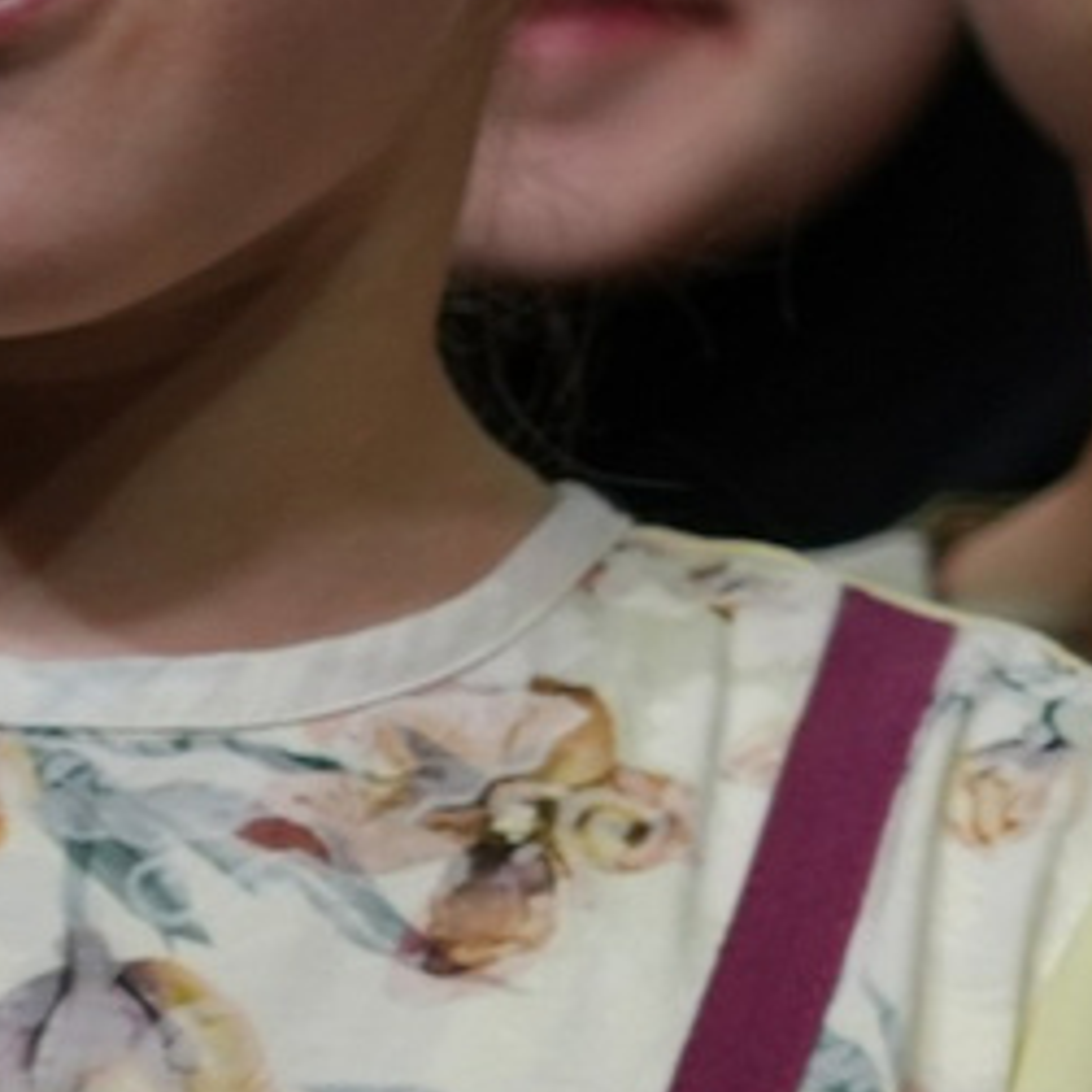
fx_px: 23163
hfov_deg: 2.7
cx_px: 3246
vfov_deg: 2.7
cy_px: -11
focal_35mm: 649
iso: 400
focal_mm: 75
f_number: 4
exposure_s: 1/160
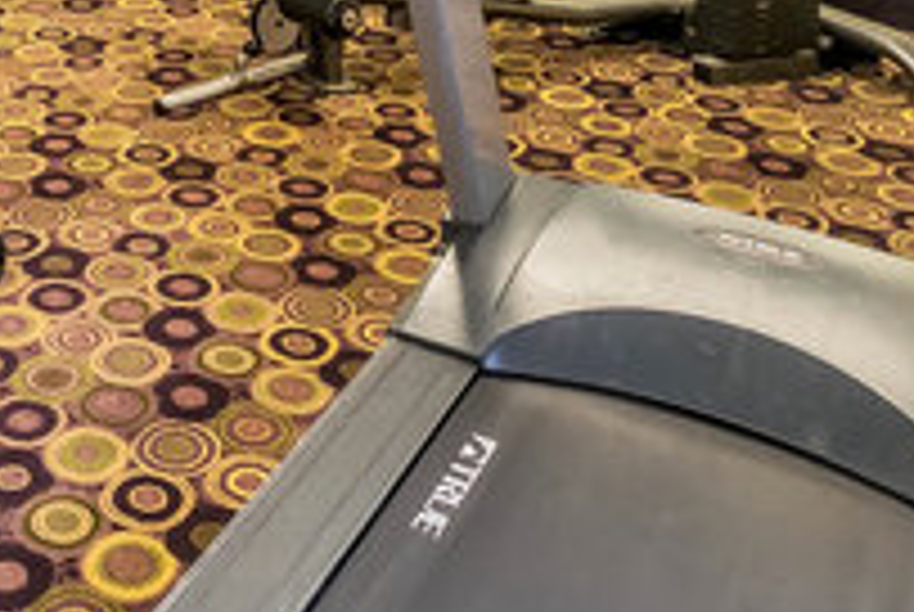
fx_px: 1500
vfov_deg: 17.8
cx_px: -221
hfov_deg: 28.7
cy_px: -533
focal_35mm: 59
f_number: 11
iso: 400
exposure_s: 1/4
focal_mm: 10
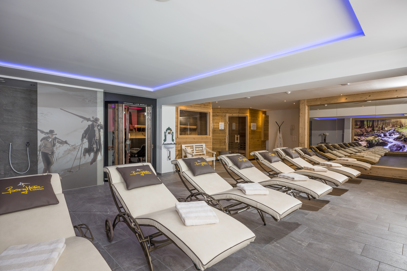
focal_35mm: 18
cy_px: 136
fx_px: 203
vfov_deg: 67.4
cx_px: 204
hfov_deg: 90.0
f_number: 3.8
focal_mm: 18
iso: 400
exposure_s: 1/13
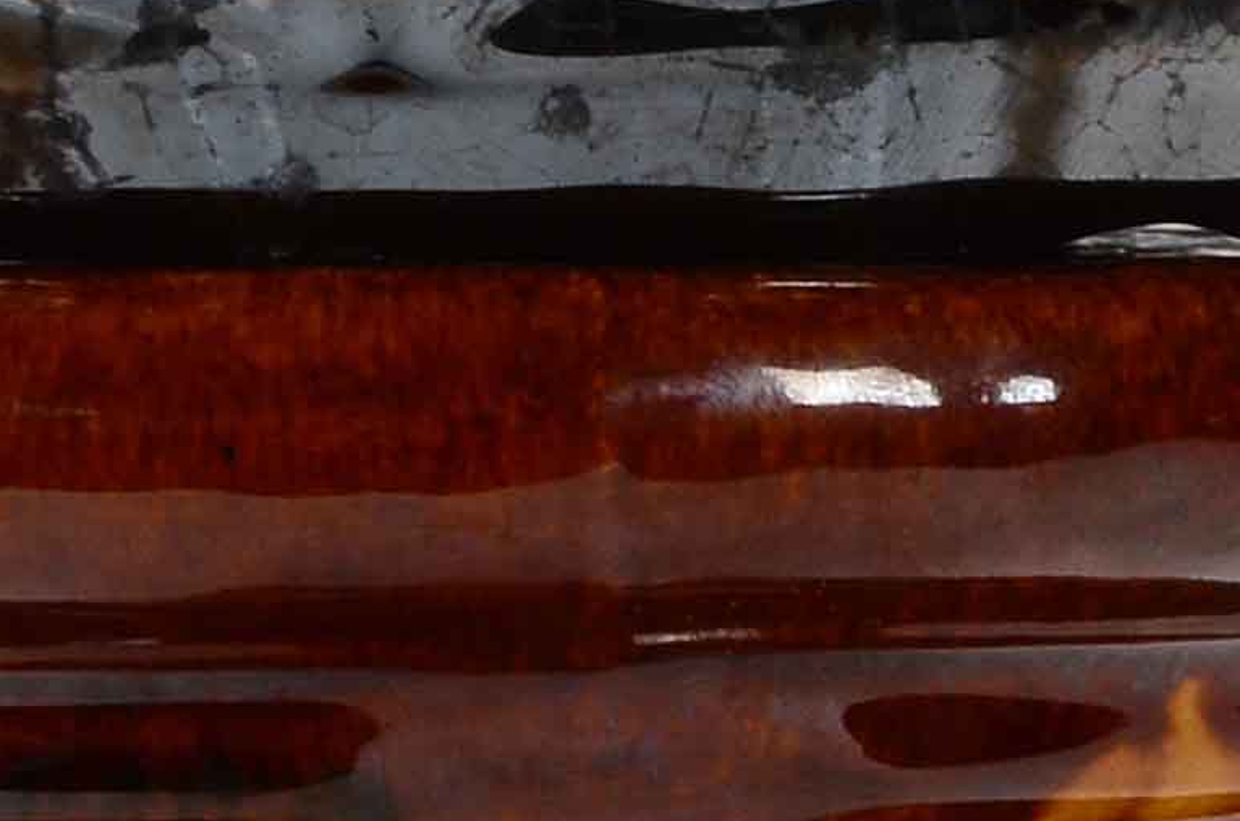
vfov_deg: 1.7
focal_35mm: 820
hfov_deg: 2.5
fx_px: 28187
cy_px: -1159
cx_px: 359
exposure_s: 1/160
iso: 200
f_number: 14
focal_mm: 85
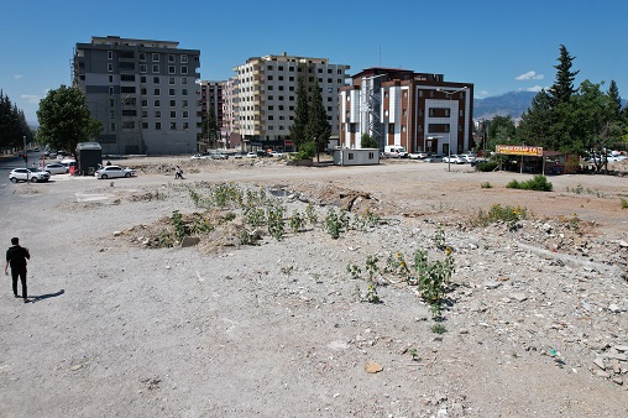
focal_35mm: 26
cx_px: 309
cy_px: 184
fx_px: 453
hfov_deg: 69.4
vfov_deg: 49.4
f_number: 2.8
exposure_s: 1/3000
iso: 100
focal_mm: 8.38
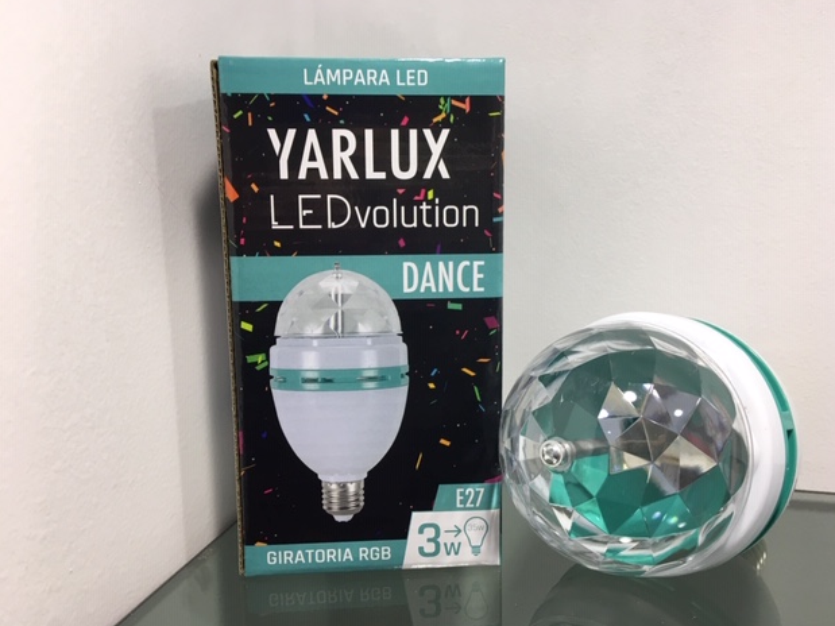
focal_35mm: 30
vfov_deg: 46.8
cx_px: 429
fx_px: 724
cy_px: 312
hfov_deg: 60.0
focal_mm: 4.15
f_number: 2.2
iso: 32
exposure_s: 1/33
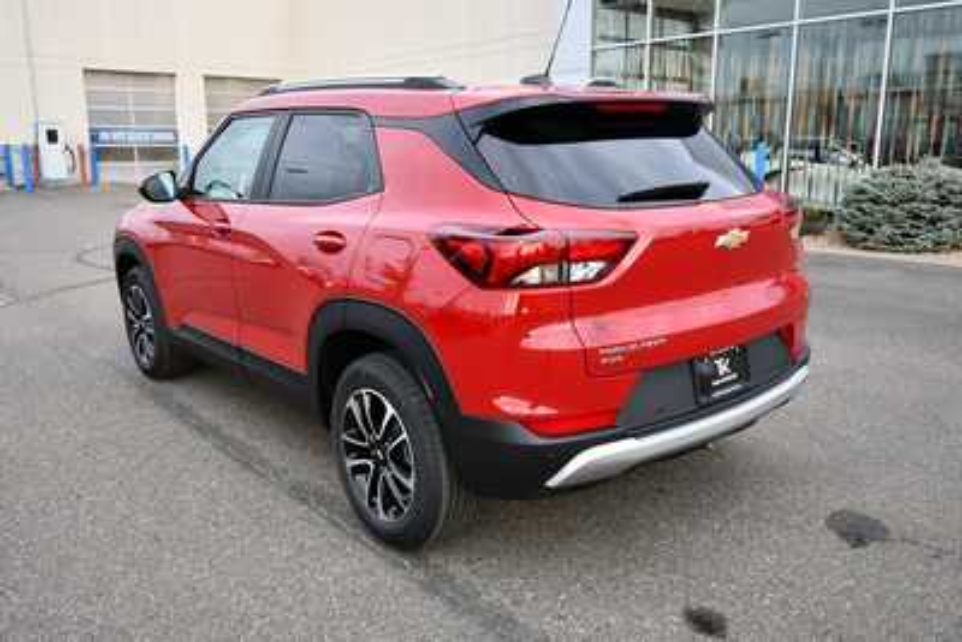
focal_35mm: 30
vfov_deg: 43.6
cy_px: 321
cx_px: 481
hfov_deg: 61.9
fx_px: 802
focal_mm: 20
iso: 720
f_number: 5.6
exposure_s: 1/250
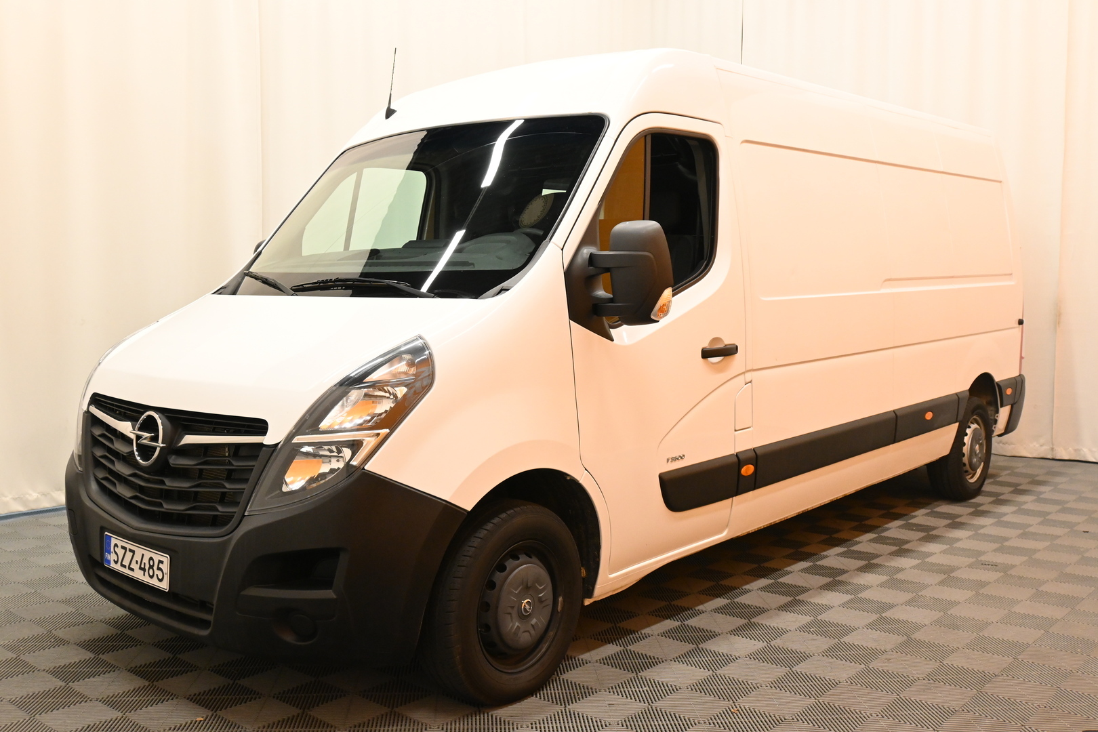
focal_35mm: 33
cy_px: 366
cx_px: 549
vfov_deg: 40.0
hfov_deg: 57.2
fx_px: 1006
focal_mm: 22
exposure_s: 1/40
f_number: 7.1
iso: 1800
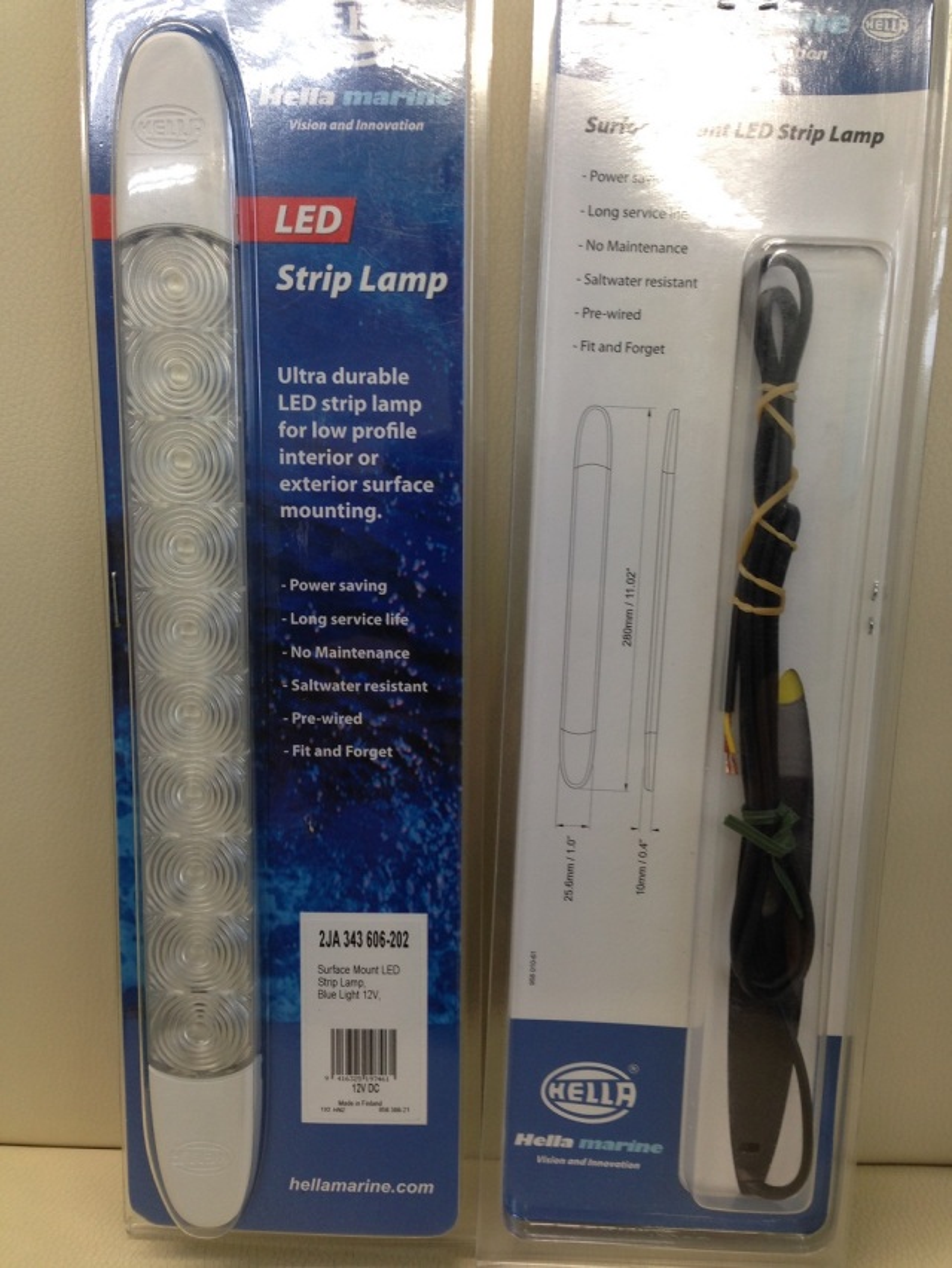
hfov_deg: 43.0
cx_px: 476
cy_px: 634
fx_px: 1210
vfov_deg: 55.3
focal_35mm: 33
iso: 50
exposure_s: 1/30
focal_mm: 4.12
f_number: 2.4
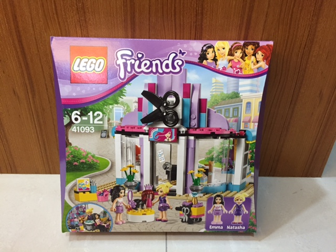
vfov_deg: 48.2
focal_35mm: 29
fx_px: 281
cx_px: 168
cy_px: 126
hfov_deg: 61.7
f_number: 2.2
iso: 160
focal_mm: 4.15
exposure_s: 1/30
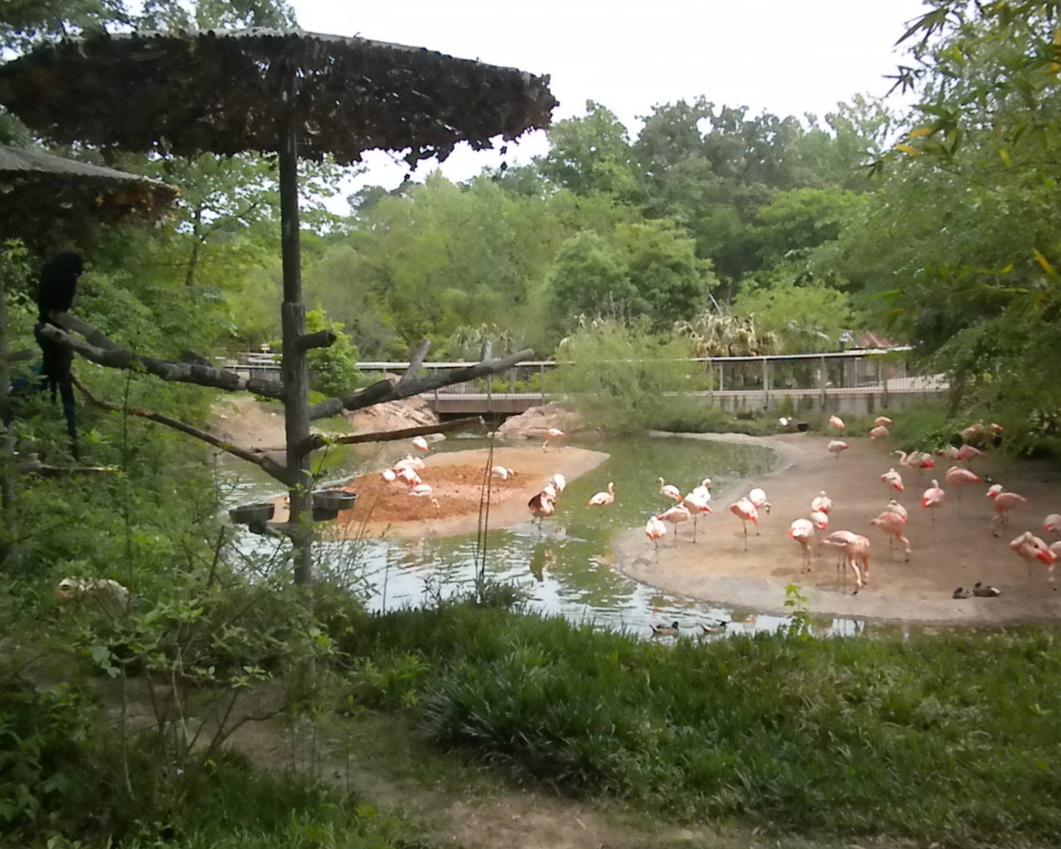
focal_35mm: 39
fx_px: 1224
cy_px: 427
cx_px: 530
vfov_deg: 38.2
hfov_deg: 46.9
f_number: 10
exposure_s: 1/273
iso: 640
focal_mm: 6.6
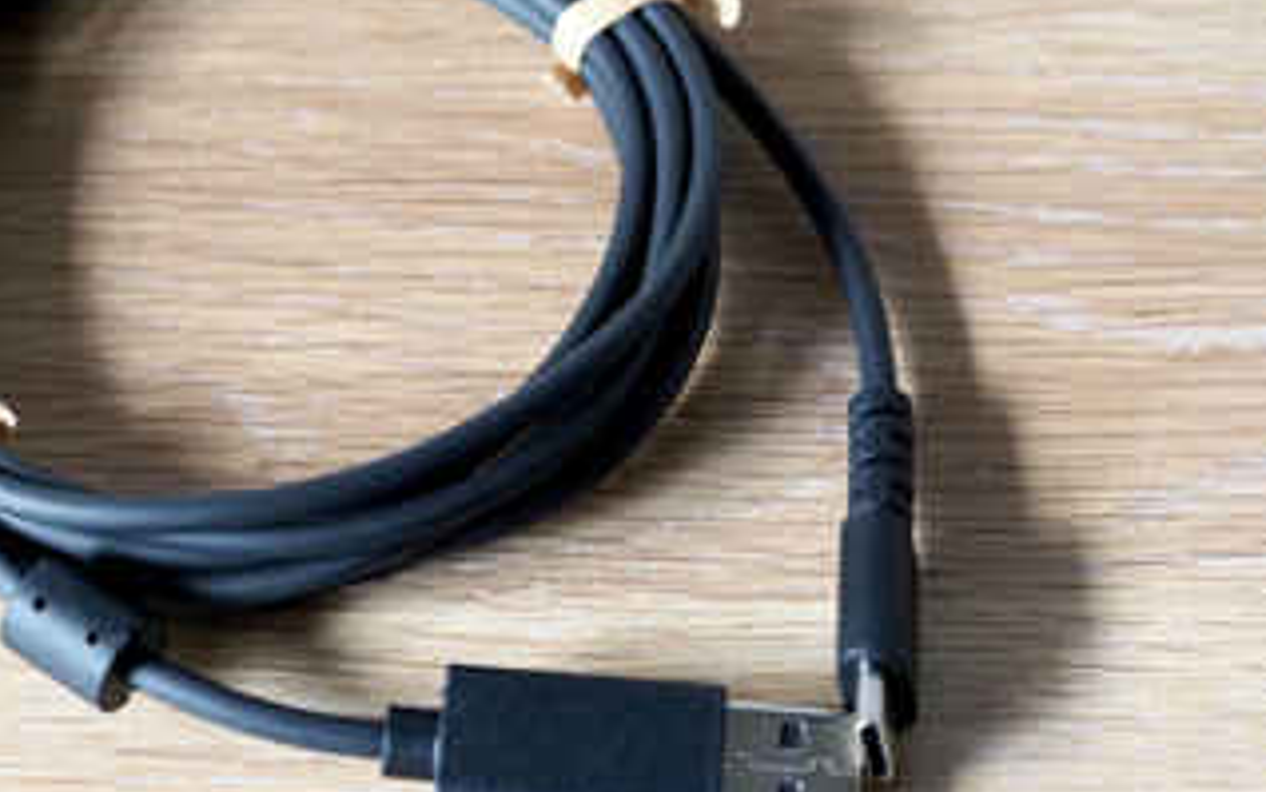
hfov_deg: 12.5
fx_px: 5798
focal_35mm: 168
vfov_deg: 7.8
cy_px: 352
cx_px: 474
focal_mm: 60
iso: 2500
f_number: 4.5
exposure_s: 1/125
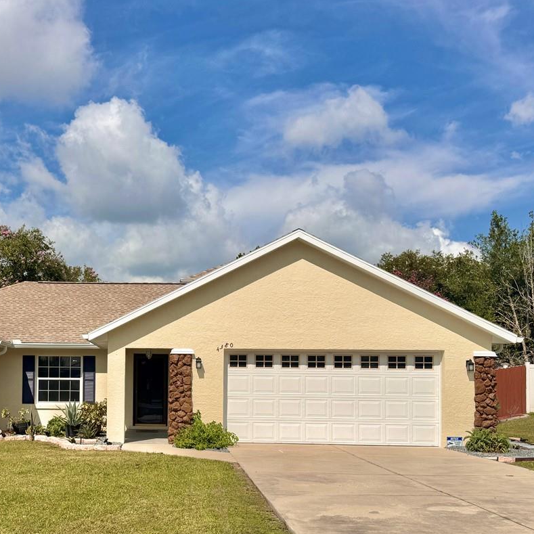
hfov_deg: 38.3
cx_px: 141
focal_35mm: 43
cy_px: 361
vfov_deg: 38.7
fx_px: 750
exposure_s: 1/12346
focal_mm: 6.76
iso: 64
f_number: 1.78
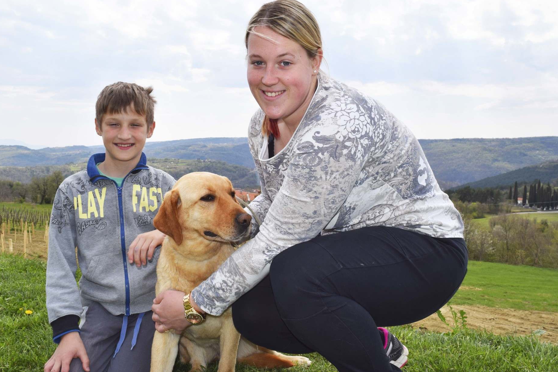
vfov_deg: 43.6
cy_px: 169
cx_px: 273
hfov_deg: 61.9
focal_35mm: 30
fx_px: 465
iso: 100
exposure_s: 1/200
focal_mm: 18
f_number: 11
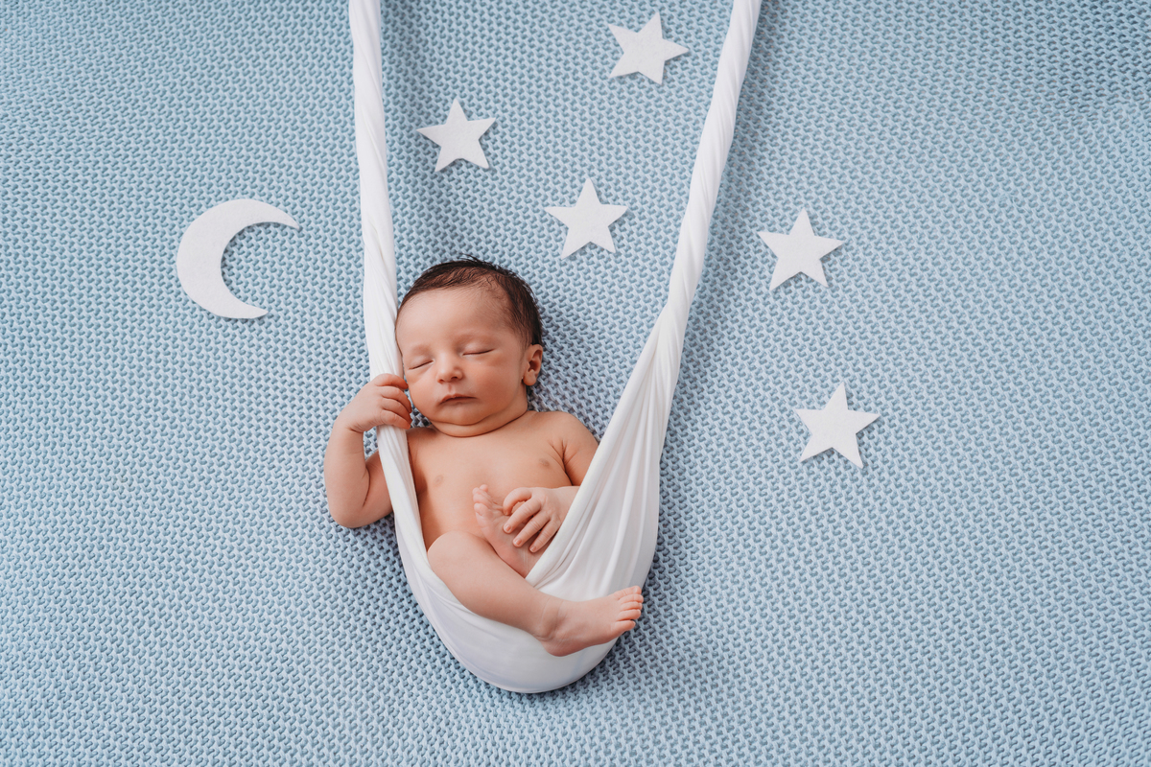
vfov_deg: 27.0
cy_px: 384
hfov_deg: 39.6
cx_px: 576
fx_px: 1598
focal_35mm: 50
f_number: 4
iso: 200
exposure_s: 1/200
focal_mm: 50
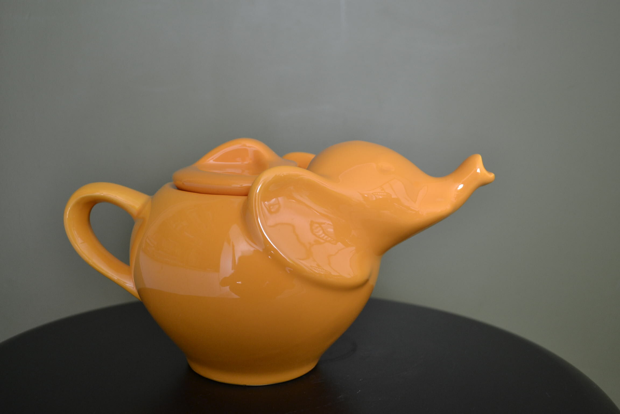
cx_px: 310
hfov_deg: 53.1
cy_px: 207
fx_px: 620
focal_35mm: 36
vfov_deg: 36.9
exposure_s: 1/60
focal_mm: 24
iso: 560
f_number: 4
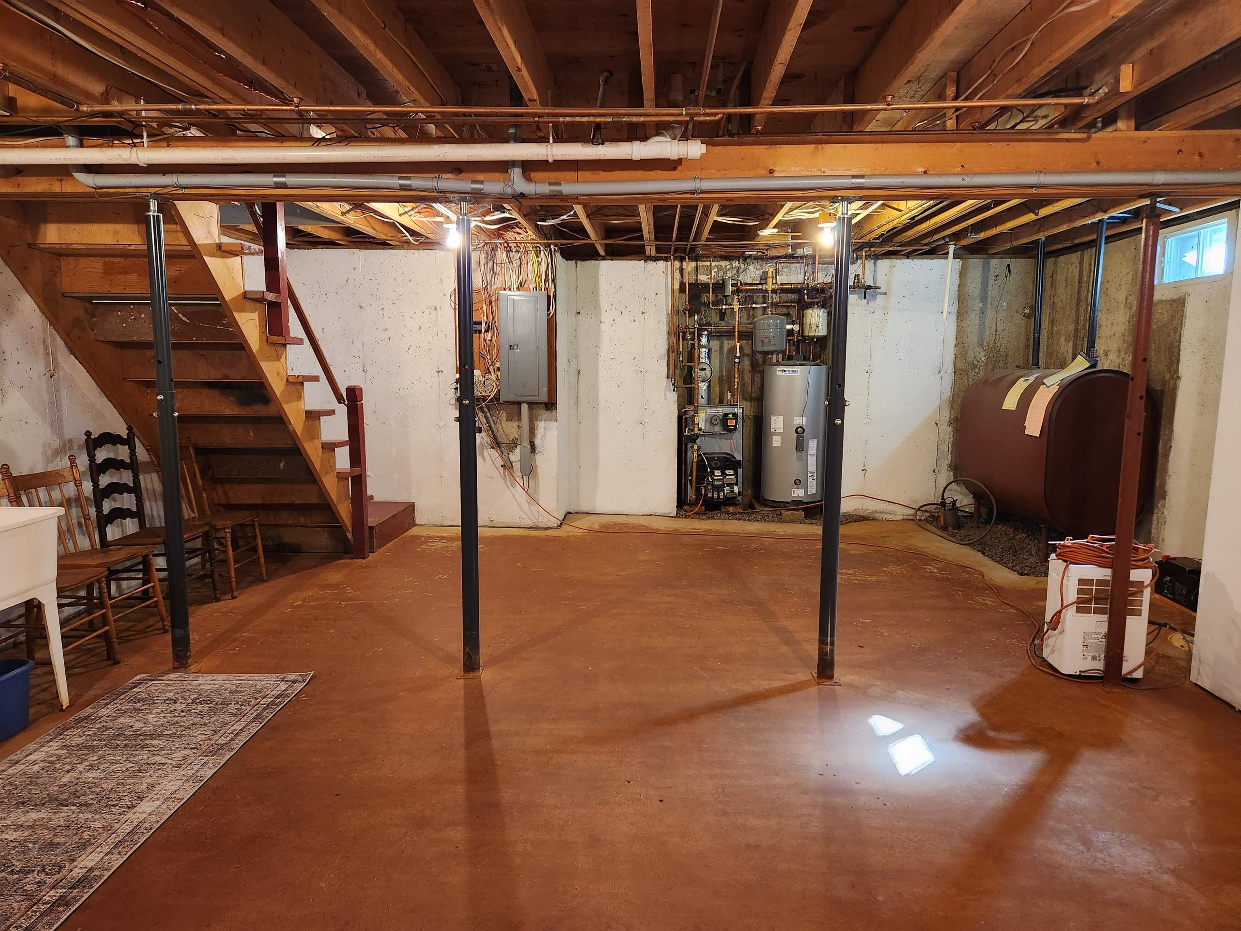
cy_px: 466
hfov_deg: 73.9
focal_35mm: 23
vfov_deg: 58.9
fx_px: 825
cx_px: 620
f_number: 1.8
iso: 500
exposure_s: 1/30
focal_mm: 5.4
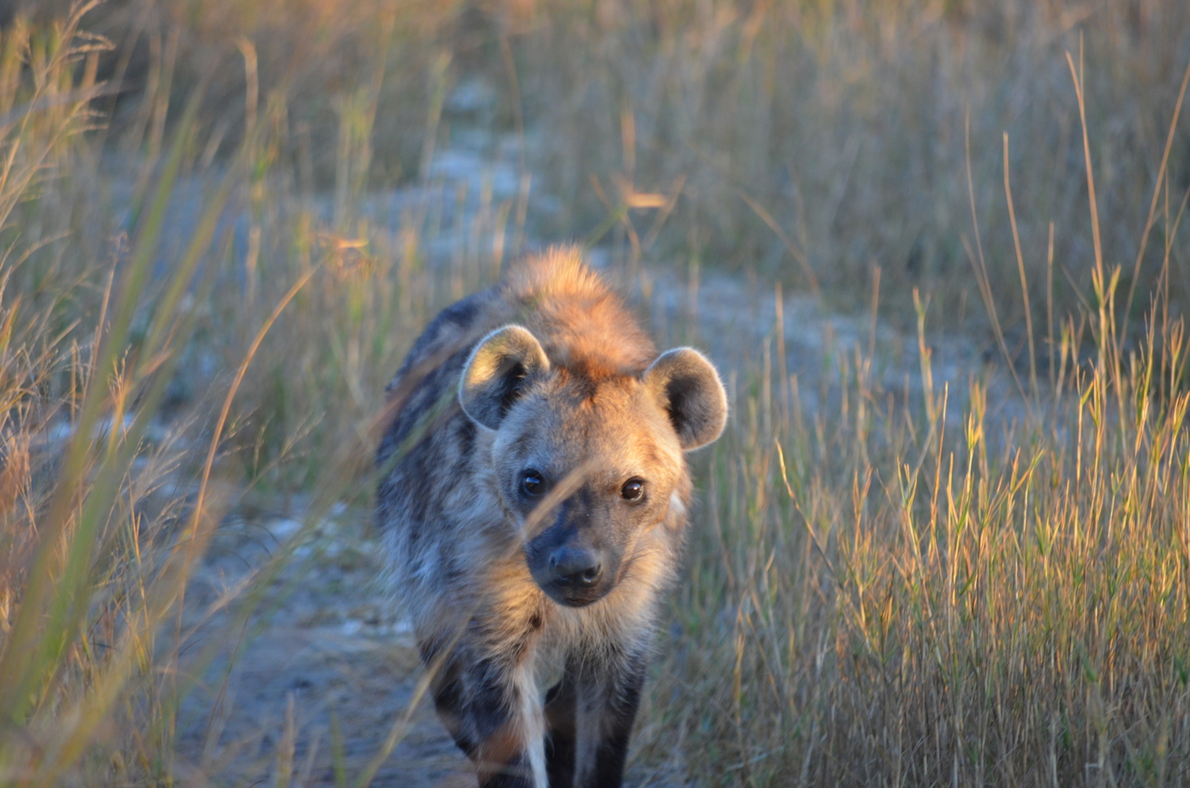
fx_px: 14845
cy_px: 394
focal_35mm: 450
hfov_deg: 4.6
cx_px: 595
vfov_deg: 3.0
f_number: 5.6
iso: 800
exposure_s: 1/200
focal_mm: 300
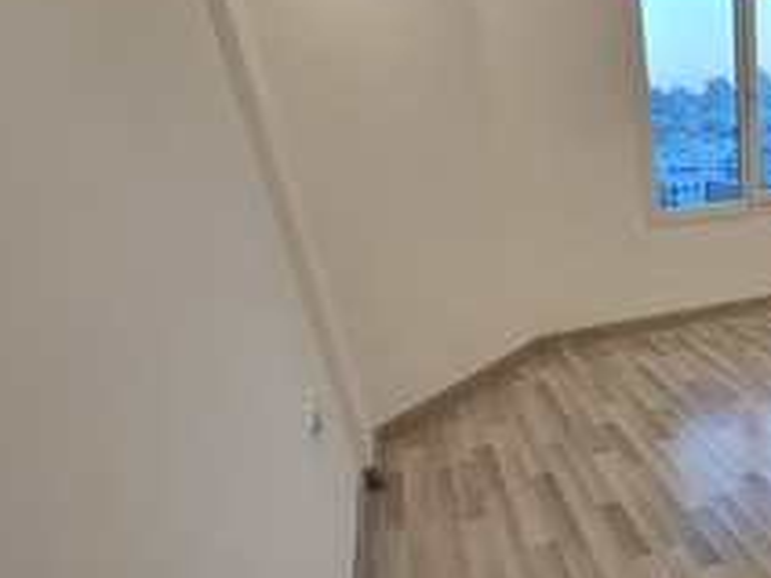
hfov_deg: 53.5
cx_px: 726
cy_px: 398
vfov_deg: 48.7
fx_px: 624
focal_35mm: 28
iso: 80
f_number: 2.2
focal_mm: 1.74
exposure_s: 1/50
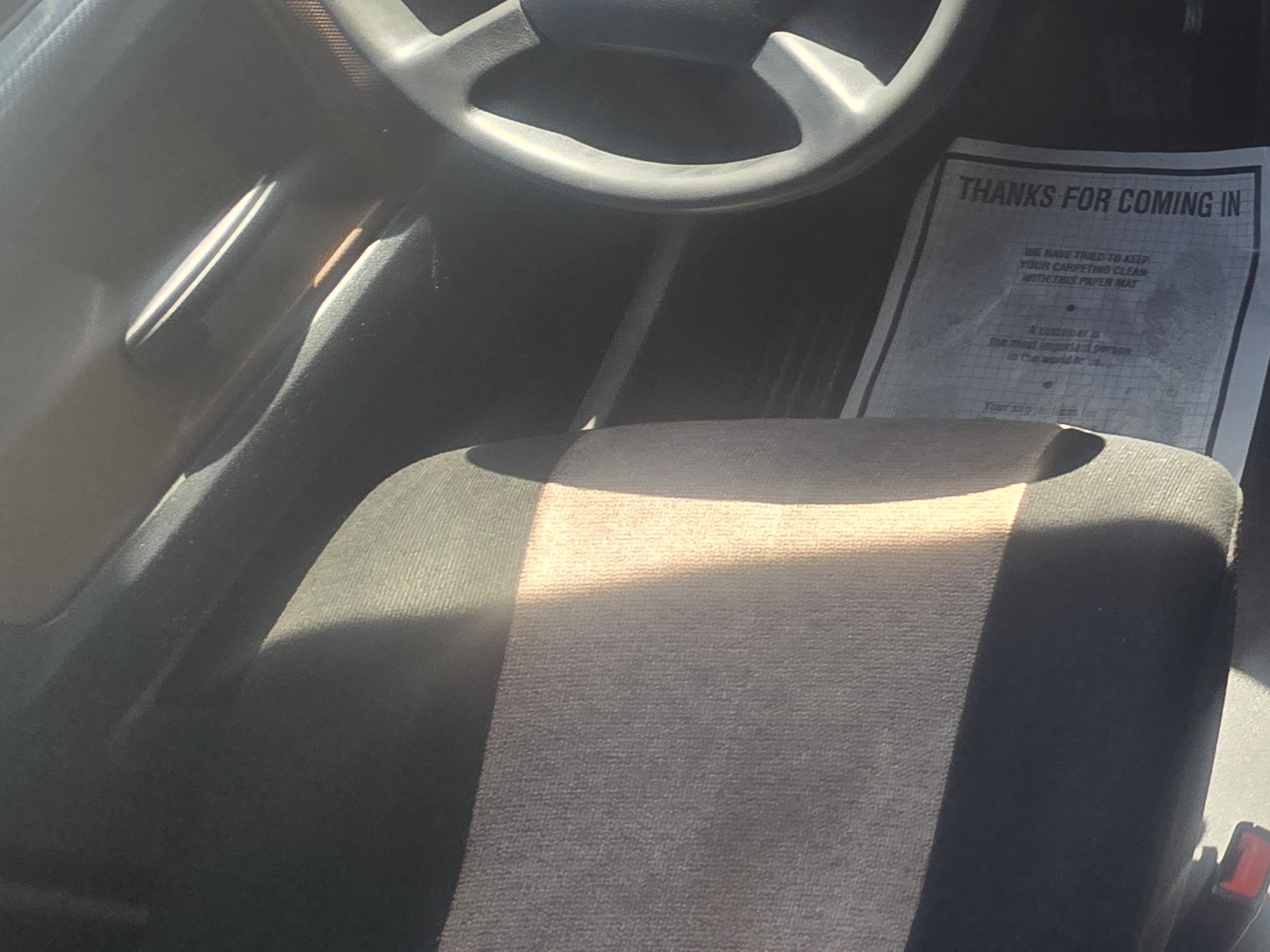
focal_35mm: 36
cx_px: 1646
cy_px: 264
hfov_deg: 35.4
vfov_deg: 38.8
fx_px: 1321
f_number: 2.2
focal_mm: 2.2
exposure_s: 1/187
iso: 50
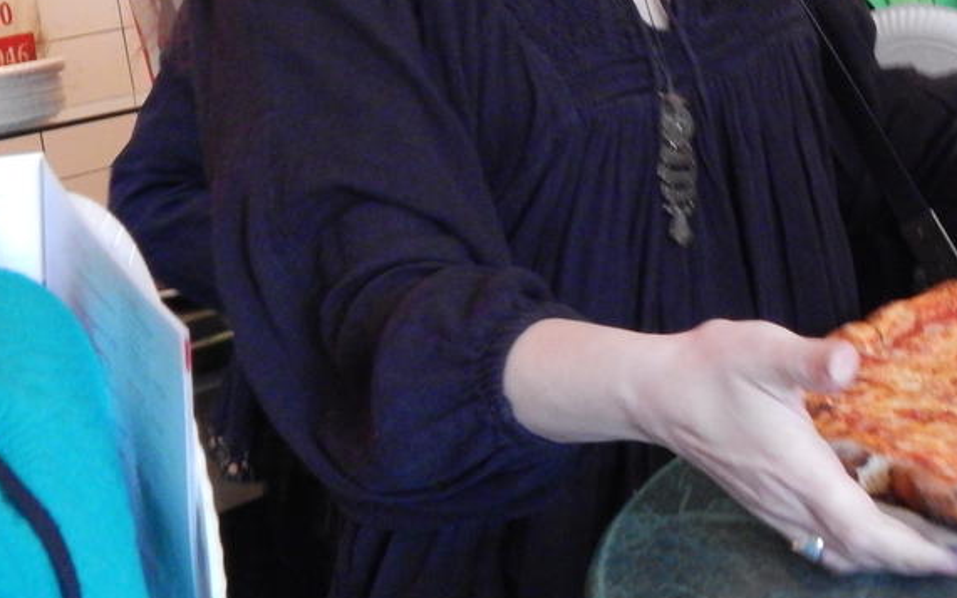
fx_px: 2035
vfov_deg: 16.5
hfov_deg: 25.8
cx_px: 826
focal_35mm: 78
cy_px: 50
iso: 800
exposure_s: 1/30
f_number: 3.3
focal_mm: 6.1
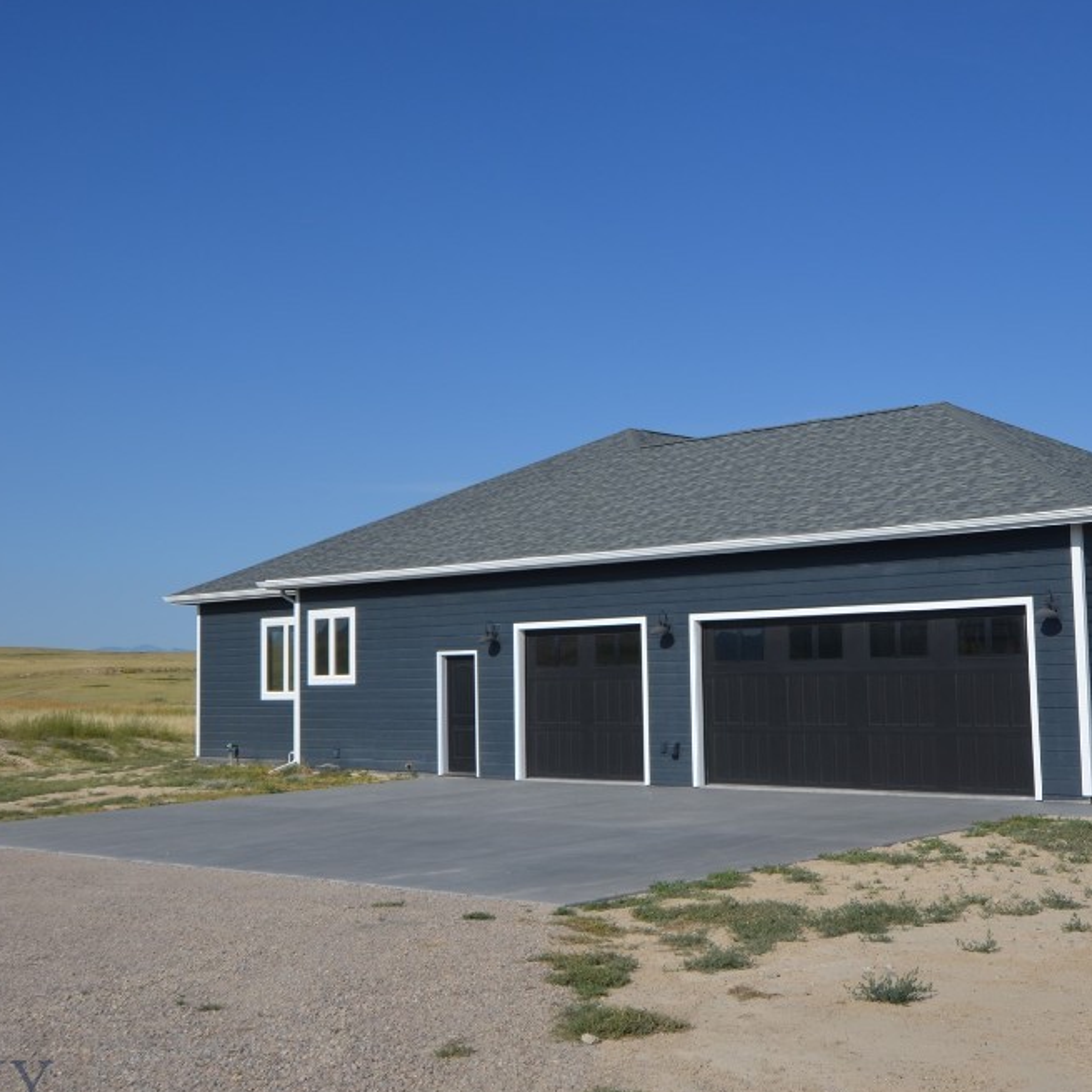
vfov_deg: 37.5
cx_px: 653
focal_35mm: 45
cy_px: 527
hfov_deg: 37.4
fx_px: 1606
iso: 100
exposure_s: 1/400
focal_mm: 20
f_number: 10
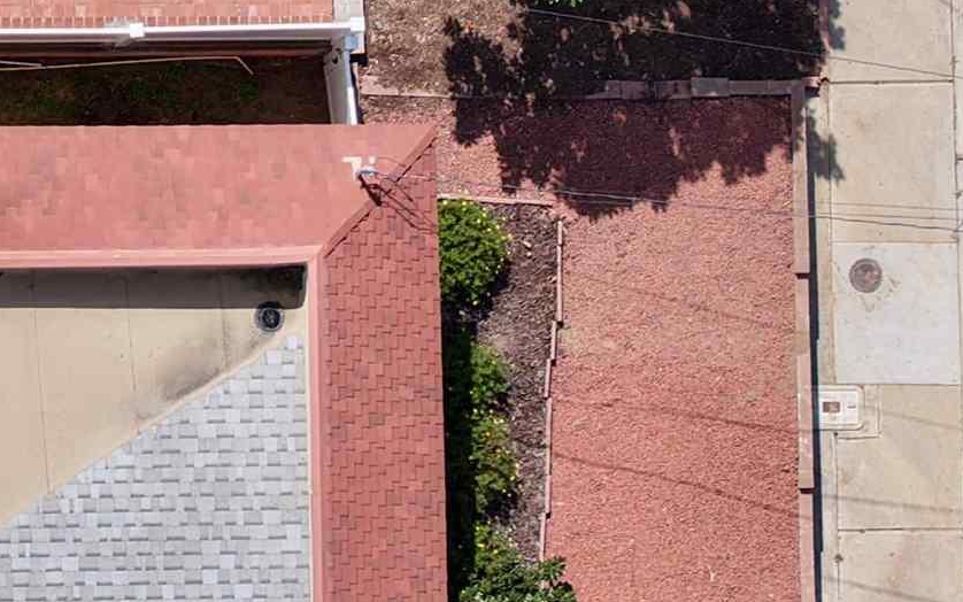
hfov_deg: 7.6
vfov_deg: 4.7
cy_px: -682
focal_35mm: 272
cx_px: -514
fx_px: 7140
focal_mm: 19.35
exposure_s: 1/800
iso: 100
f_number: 2.8
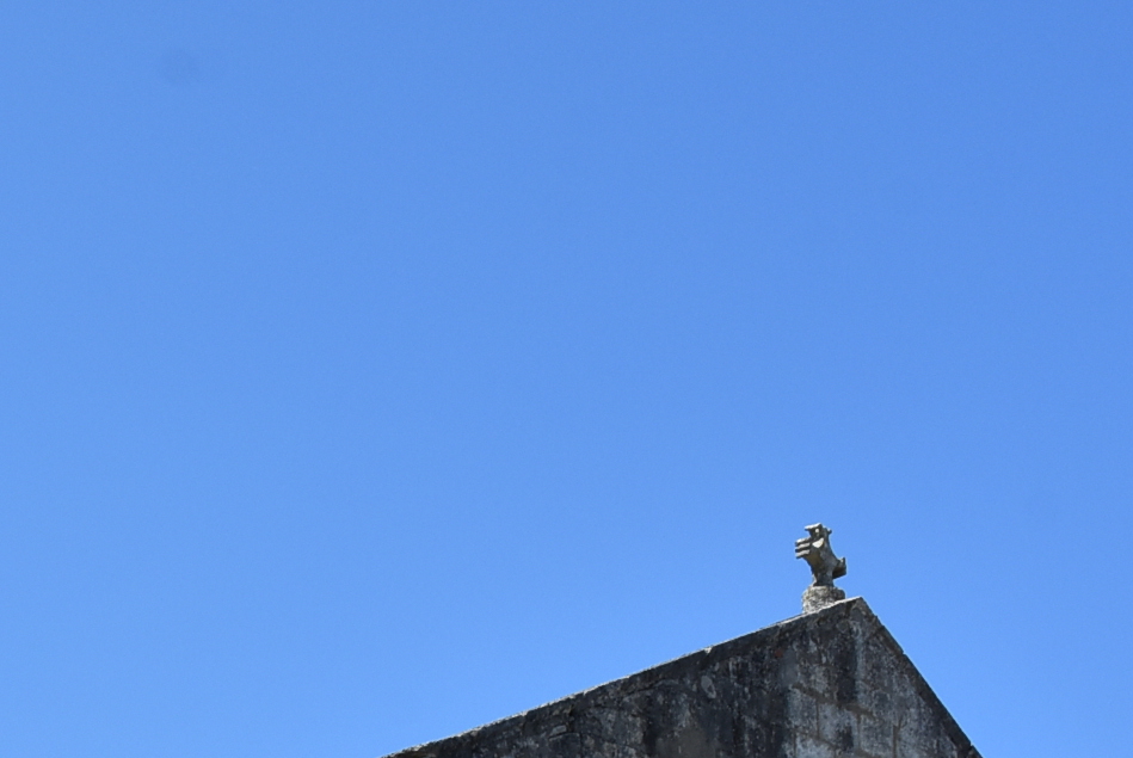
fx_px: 3277
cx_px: -57
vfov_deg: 12.6
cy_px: 1078
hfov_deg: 19.0
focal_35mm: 104
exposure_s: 1/500
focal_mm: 22
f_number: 11
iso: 320
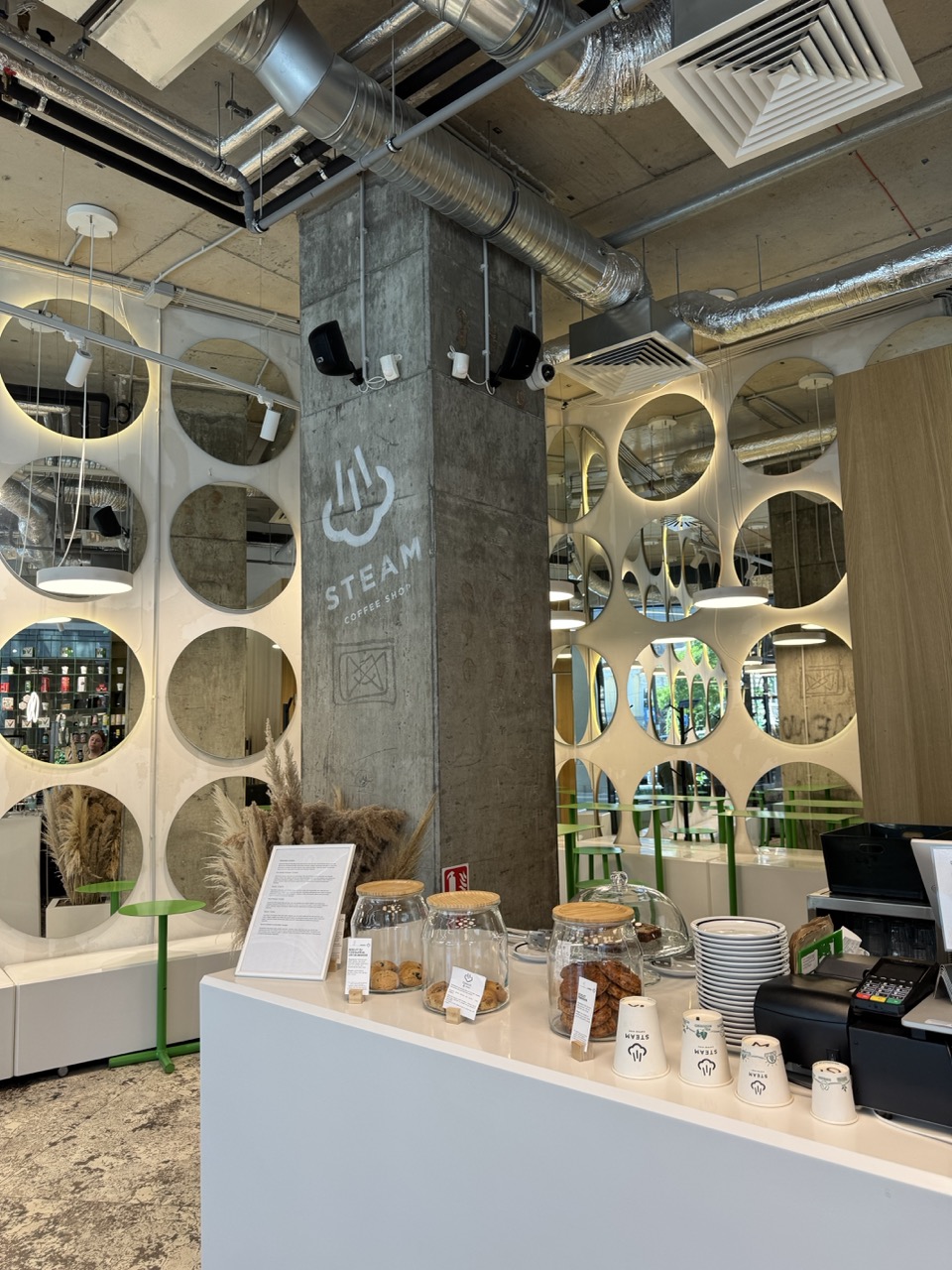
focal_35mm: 24
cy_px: 635
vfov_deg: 71.6
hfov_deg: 56.8
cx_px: 476
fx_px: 880
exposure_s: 1/177
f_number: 1.78
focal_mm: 6.76
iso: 64
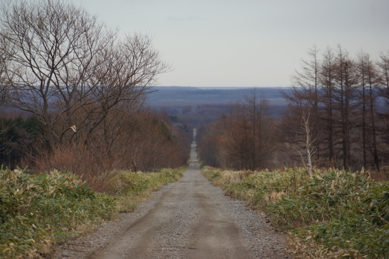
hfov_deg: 6.9
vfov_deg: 4.6
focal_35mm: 300
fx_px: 3241
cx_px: 194
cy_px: 130
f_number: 6.3
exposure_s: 1/320
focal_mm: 200
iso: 160
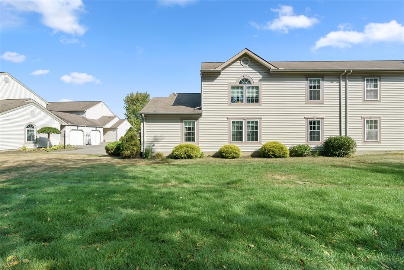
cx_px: 202
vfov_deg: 73.7
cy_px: 135
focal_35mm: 16
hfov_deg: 96.7
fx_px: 180
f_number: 8
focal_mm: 16
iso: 400
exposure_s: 1/750
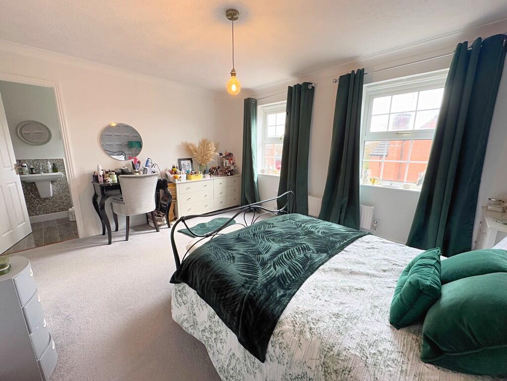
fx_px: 205
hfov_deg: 102.1
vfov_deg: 85.7
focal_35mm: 14
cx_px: 254
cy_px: 190
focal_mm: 2.22
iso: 160
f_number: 2.2
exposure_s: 1/100
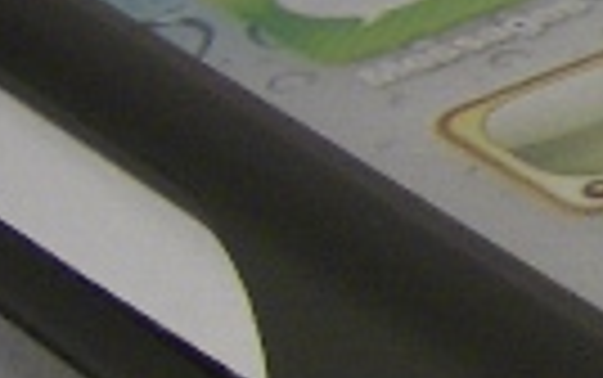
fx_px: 4671
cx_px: 1647
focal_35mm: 284
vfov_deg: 4.6
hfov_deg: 6.8
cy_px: 472
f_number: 2.6
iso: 50
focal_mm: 5.8
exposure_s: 1/400
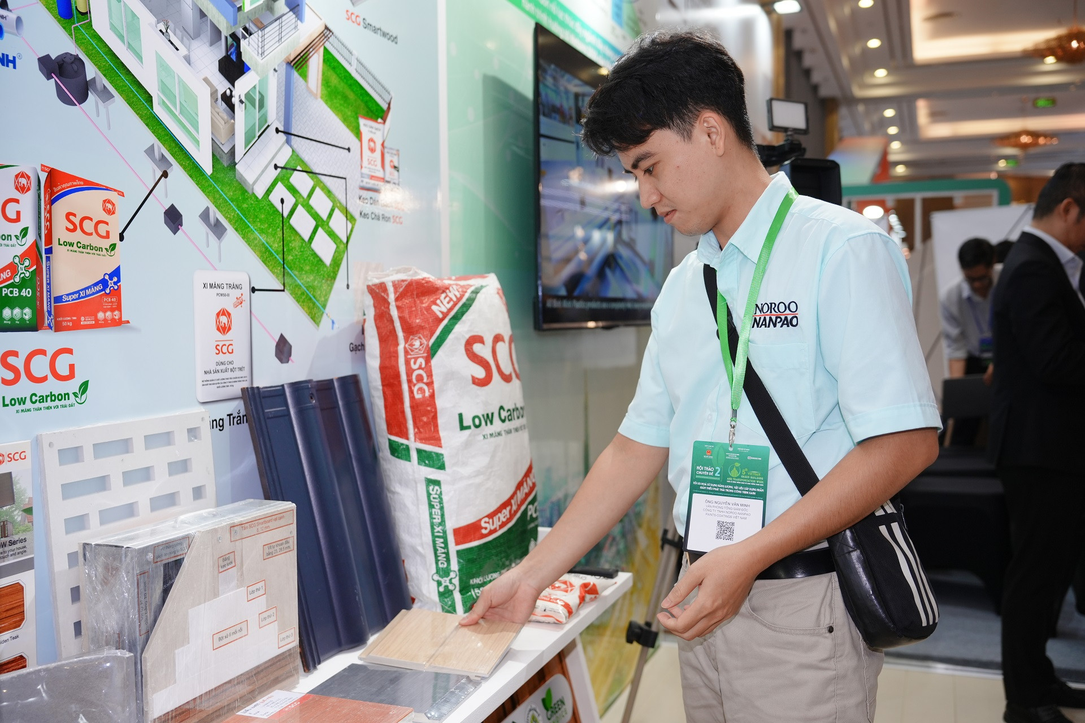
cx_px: 542
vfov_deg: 37.0
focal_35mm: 36
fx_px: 1082
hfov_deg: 53.3
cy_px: 362
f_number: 3.5
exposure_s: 1/160
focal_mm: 35.9
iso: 320
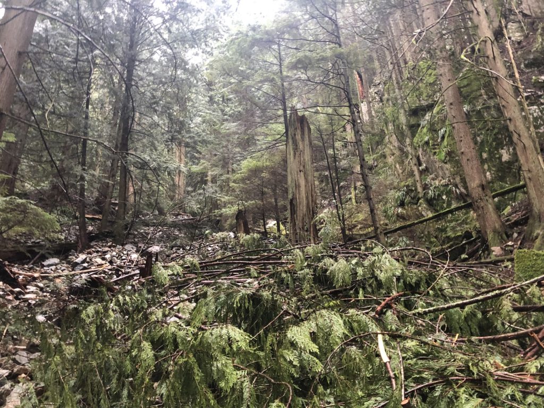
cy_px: 204
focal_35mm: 28
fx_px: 440
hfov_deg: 63.4
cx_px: 272
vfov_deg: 49.7
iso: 80
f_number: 1.8
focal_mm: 3.99
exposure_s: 1/7
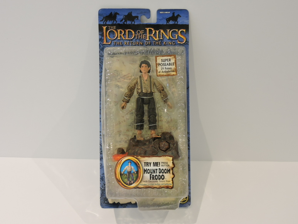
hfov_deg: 38.2
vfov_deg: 29.1
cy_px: 112
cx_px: 149
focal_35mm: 50
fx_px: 431
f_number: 4
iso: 800
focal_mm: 9
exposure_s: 1/80
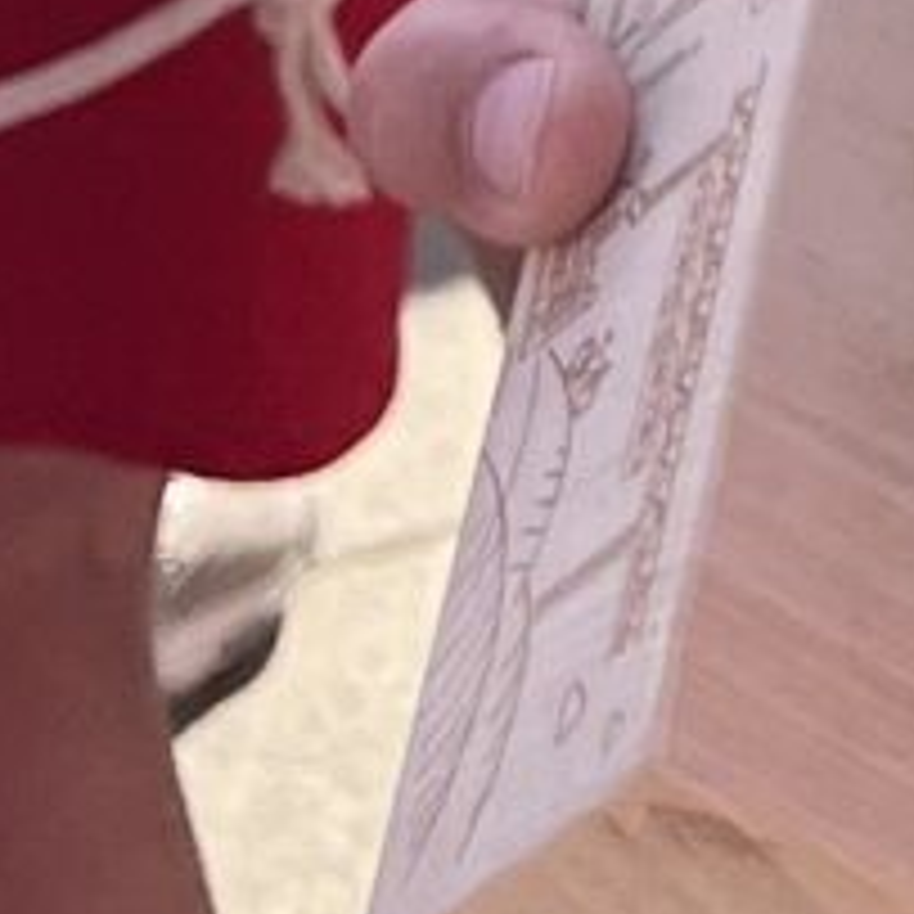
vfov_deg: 6.2
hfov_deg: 6.2
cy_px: -2497
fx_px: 7199
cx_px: 3471
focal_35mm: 241
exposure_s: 1/1404
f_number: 1.6
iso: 50
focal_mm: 5.1
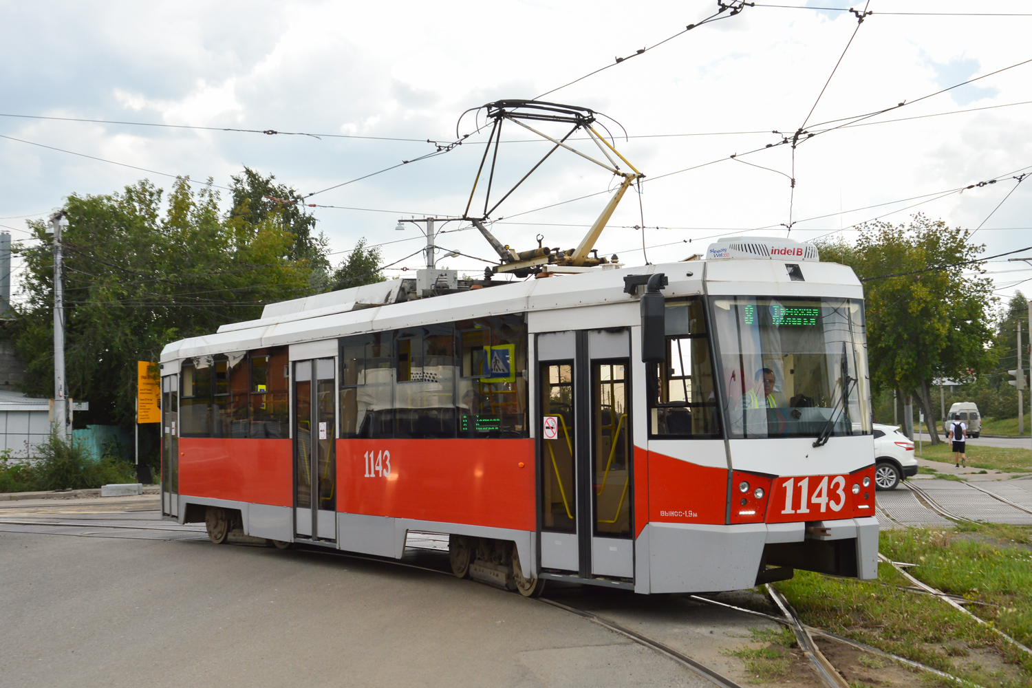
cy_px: 344
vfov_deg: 22.6
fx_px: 1720
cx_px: 516
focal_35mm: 60
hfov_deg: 33.4
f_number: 7.1
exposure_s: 1/400
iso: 200
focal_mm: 40
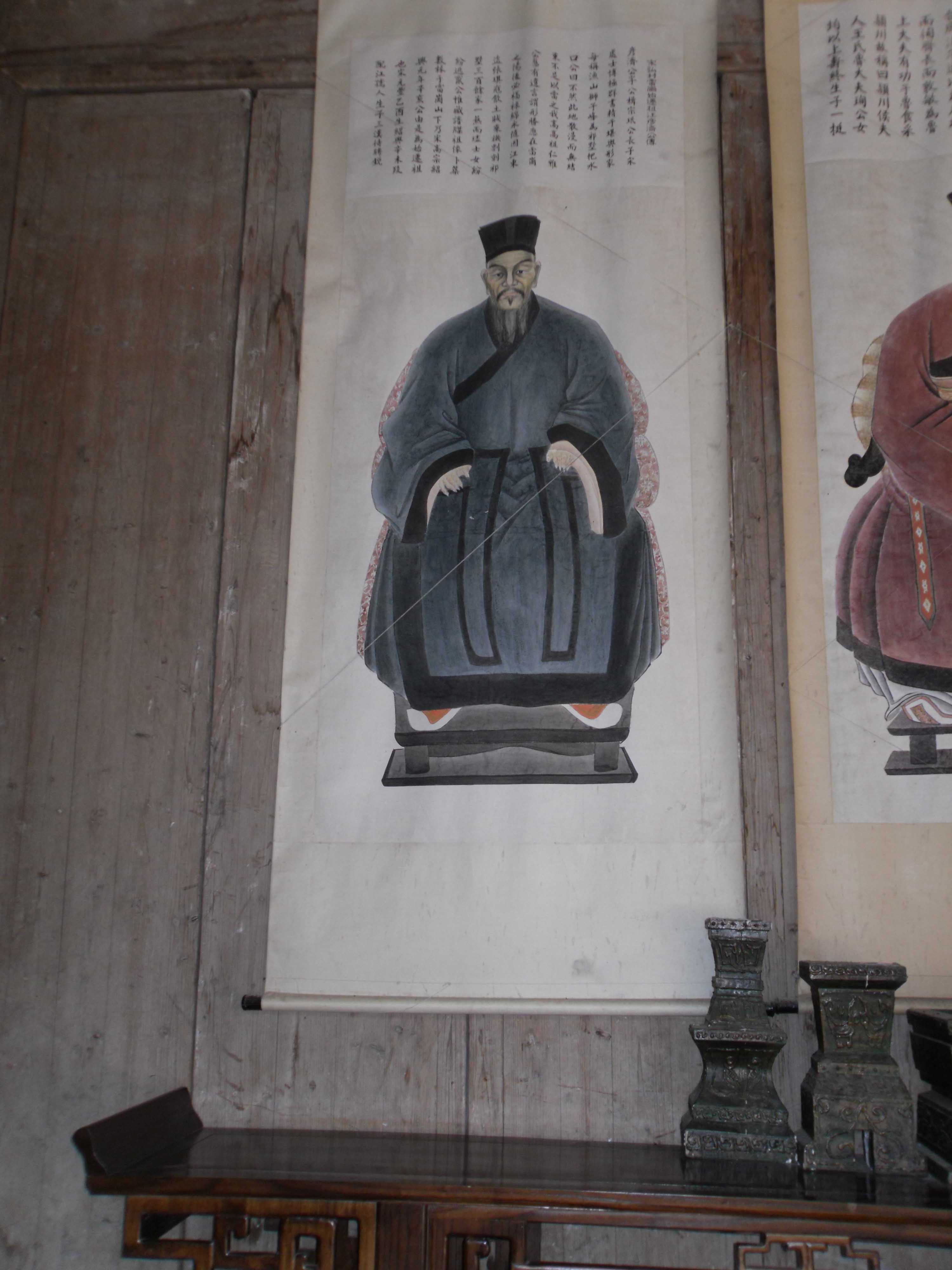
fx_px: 1650
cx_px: 476
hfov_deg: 32.2
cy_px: 635
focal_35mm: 45
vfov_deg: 42.1
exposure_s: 1/45
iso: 100
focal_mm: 6.3
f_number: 3.5
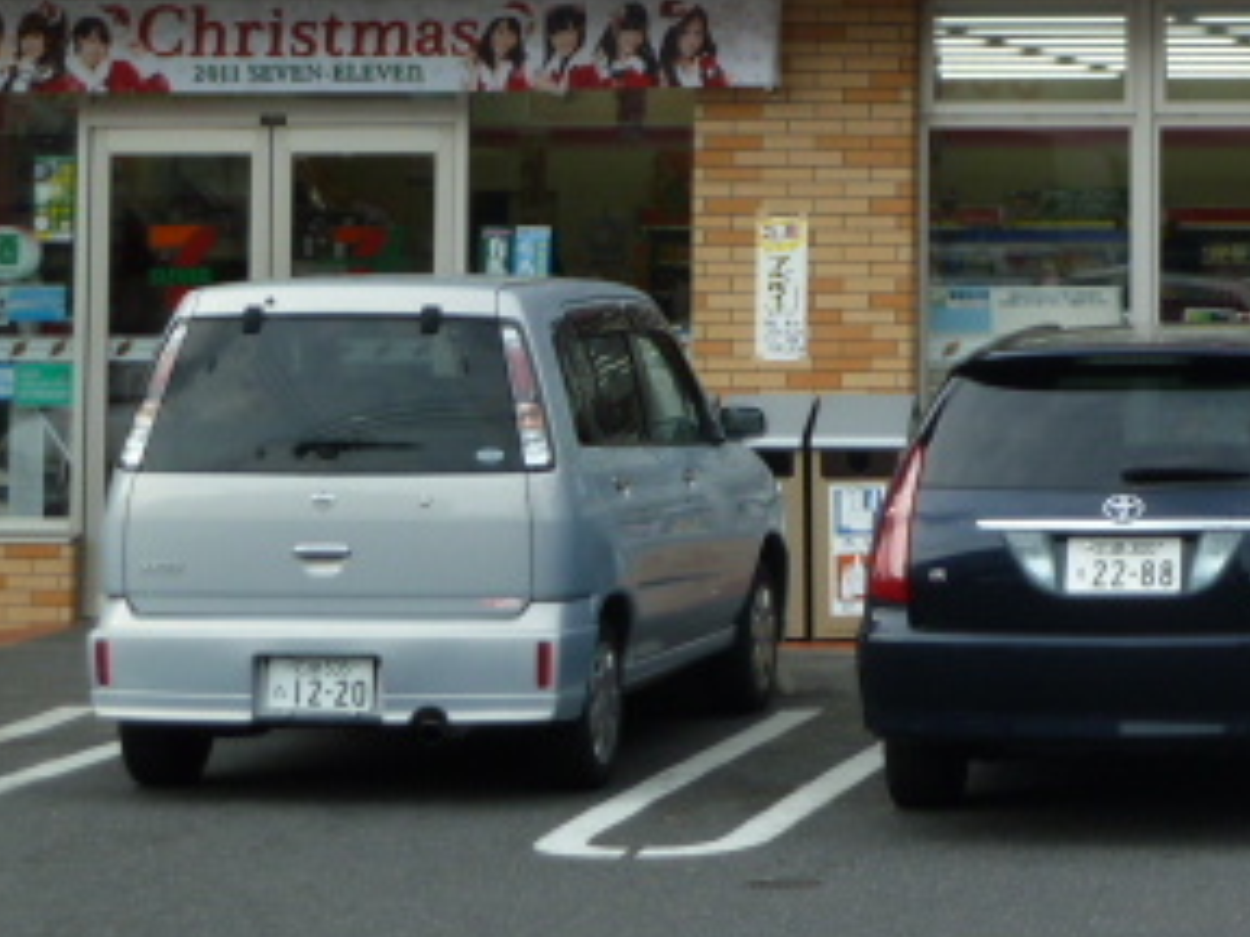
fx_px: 5380
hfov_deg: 13.0
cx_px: 1302
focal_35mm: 149
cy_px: -87
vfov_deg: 9.9
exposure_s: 1/200
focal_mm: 11
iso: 80
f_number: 4.1
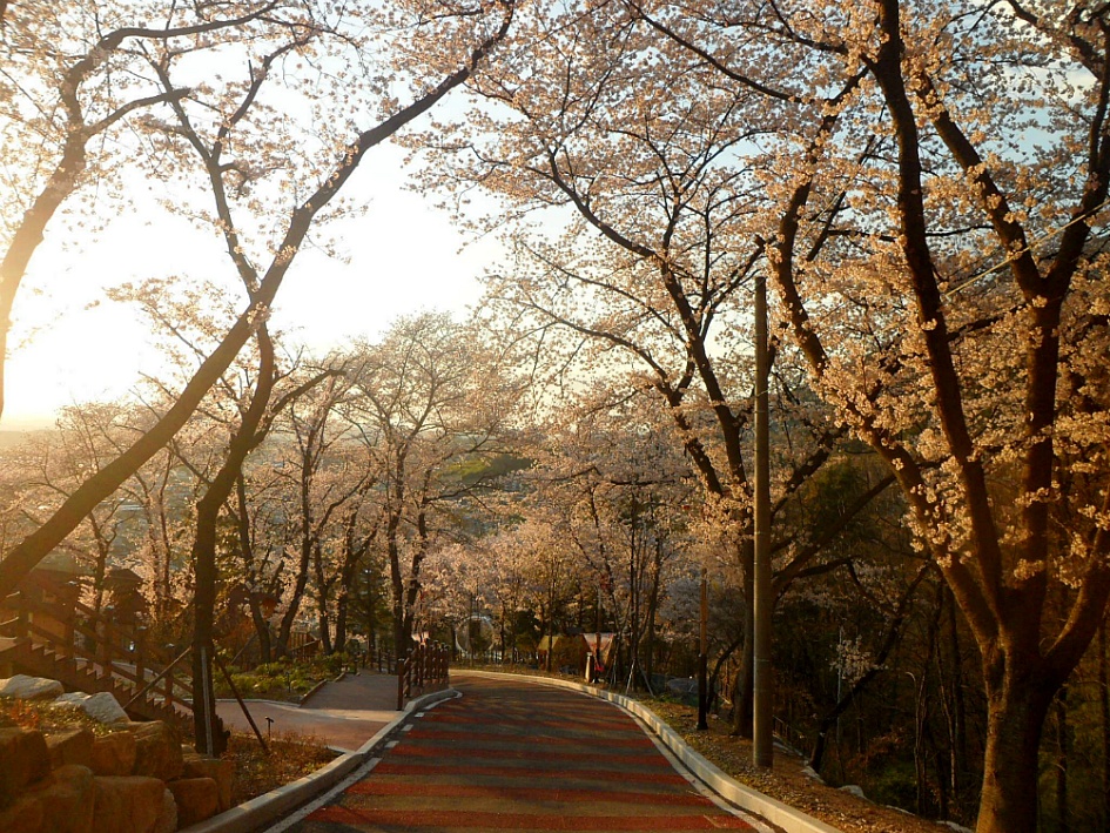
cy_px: 416
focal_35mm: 27
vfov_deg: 51.4
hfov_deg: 65.3
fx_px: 866
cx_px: 555
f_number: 3.5
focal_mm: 4.9
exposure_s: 1/250
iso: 80
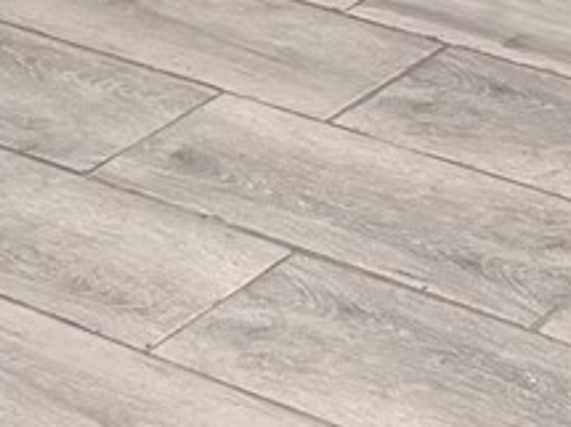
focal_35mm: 179
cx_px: 906
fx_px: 2951
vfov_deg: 7.0
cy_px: -1029
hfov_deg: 10.6
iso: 200
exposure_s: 1/120
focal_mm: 6.76
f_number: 1.78
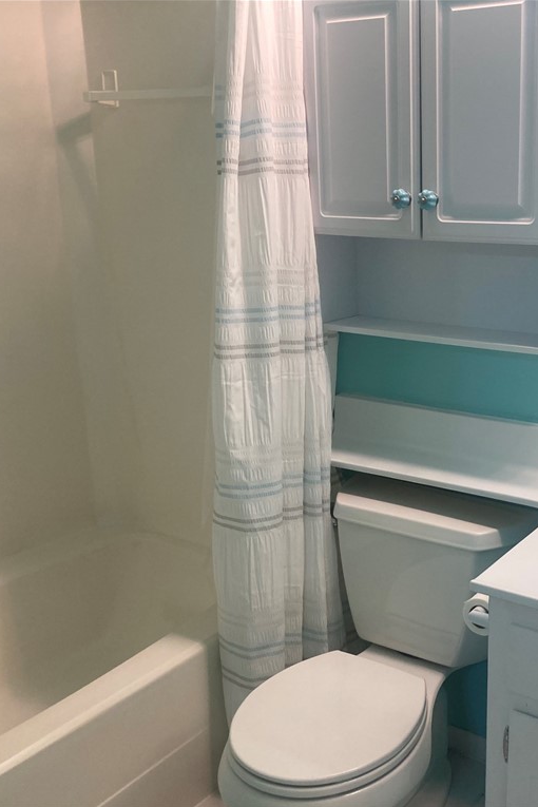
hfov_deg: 33.3
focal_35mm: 39
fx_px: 874
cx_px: 426
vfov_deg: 49.6
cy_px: 404
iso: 64
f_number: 1.8
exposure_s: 1/60
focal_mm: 3.99
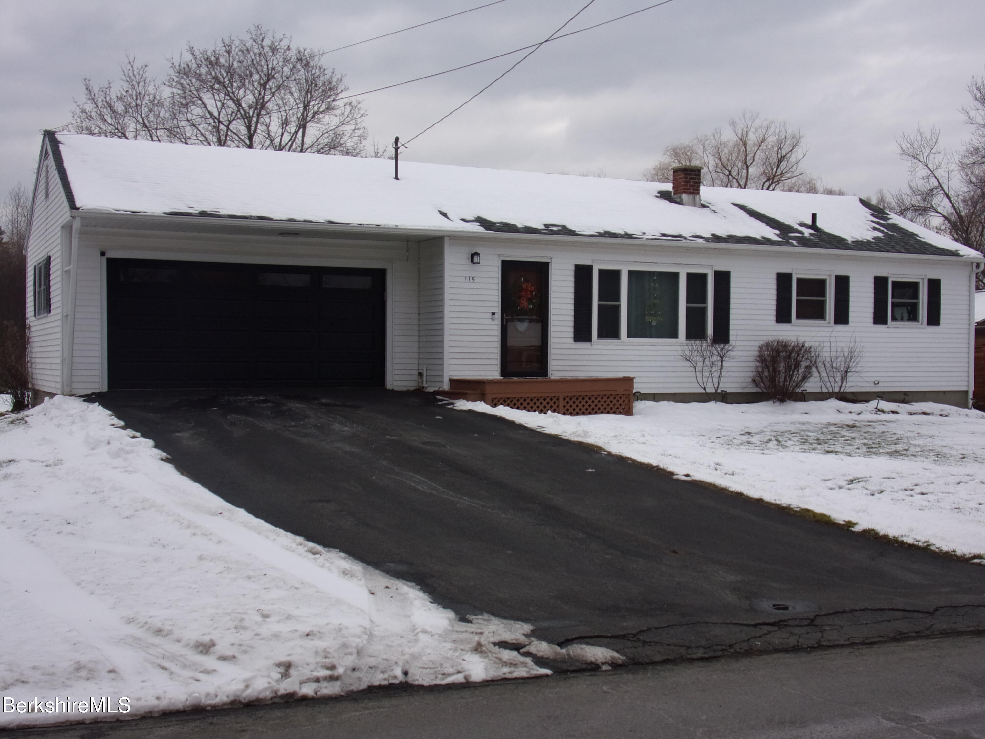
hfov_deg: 47.9
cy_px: 370
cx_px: 492
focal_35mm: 39
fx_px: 1110
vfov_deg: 36.8
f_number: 3.9
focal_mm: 7
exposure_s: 1/400
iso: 80
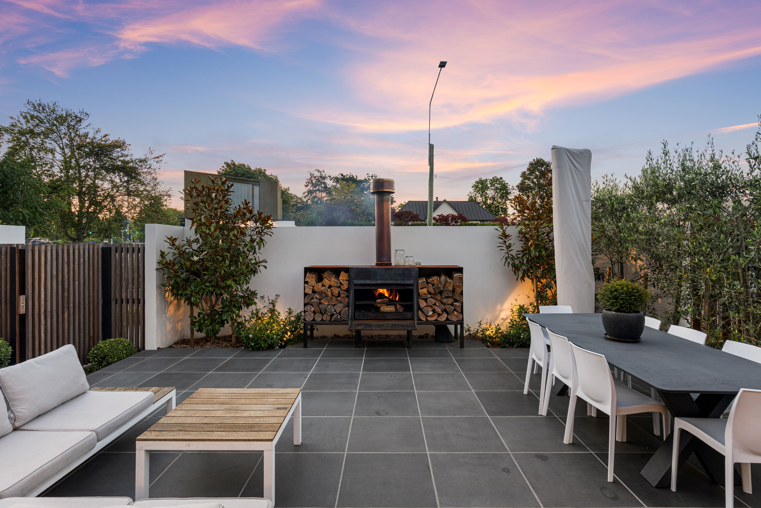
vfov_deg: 67.4
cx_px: 390
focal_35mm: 18
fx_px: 380
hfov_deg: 90.0
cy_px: 254
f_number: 8
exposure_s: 1/15
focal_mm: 16
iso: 800
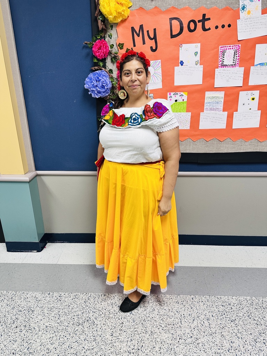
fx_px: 247
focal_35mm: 24
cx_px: 134
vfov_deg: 71.6
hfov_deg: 56.8
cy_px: 178
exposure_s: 1/60
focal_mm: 6.86
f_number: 1.78
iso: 160
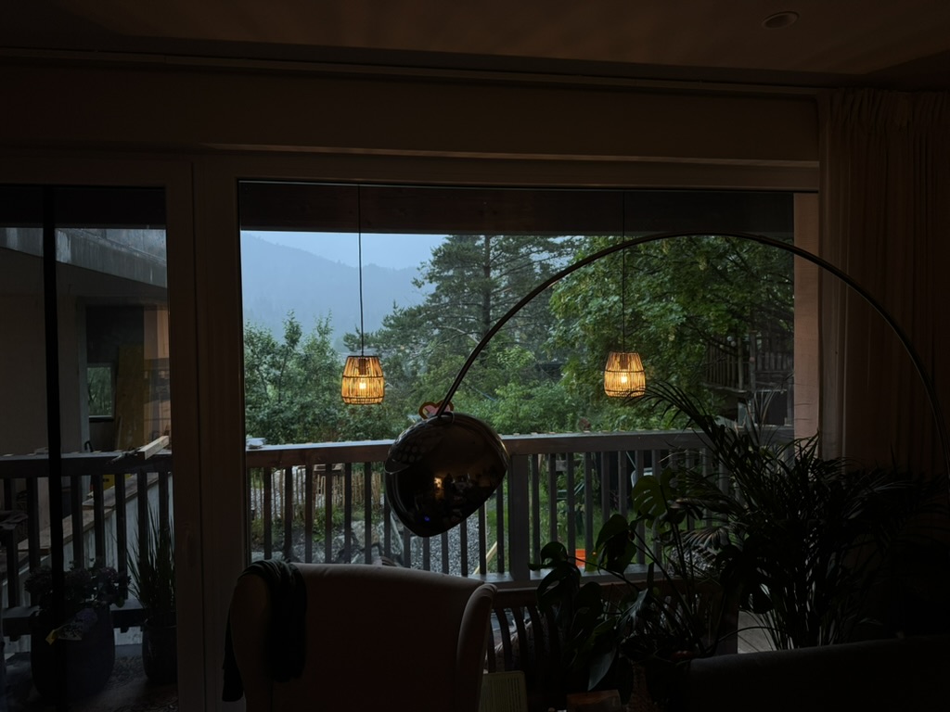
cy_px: 356
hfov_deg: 71.6
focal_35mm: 24
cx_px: 475
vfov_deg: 56.8
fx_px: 659
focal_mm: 6.76
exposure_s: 1/50
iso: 125
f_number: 1.78
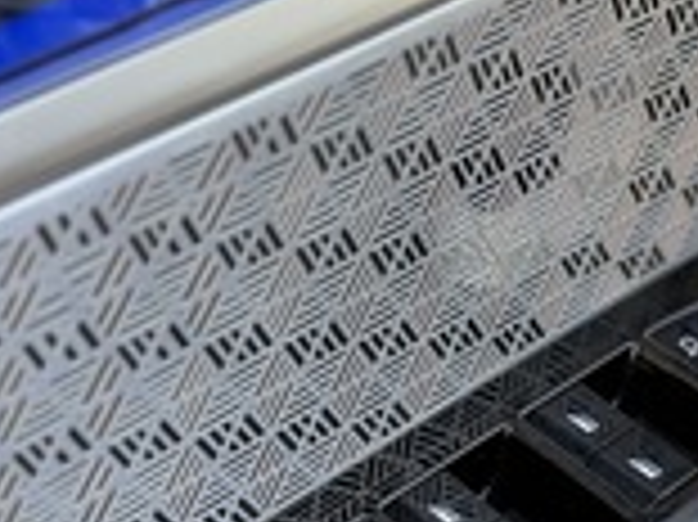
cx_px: 554
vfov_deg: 22.4
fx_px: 1310
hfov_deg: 29.2
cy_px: 389
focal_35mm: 65
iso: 100
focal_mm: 6.76
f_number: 1.78
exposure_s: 1/121
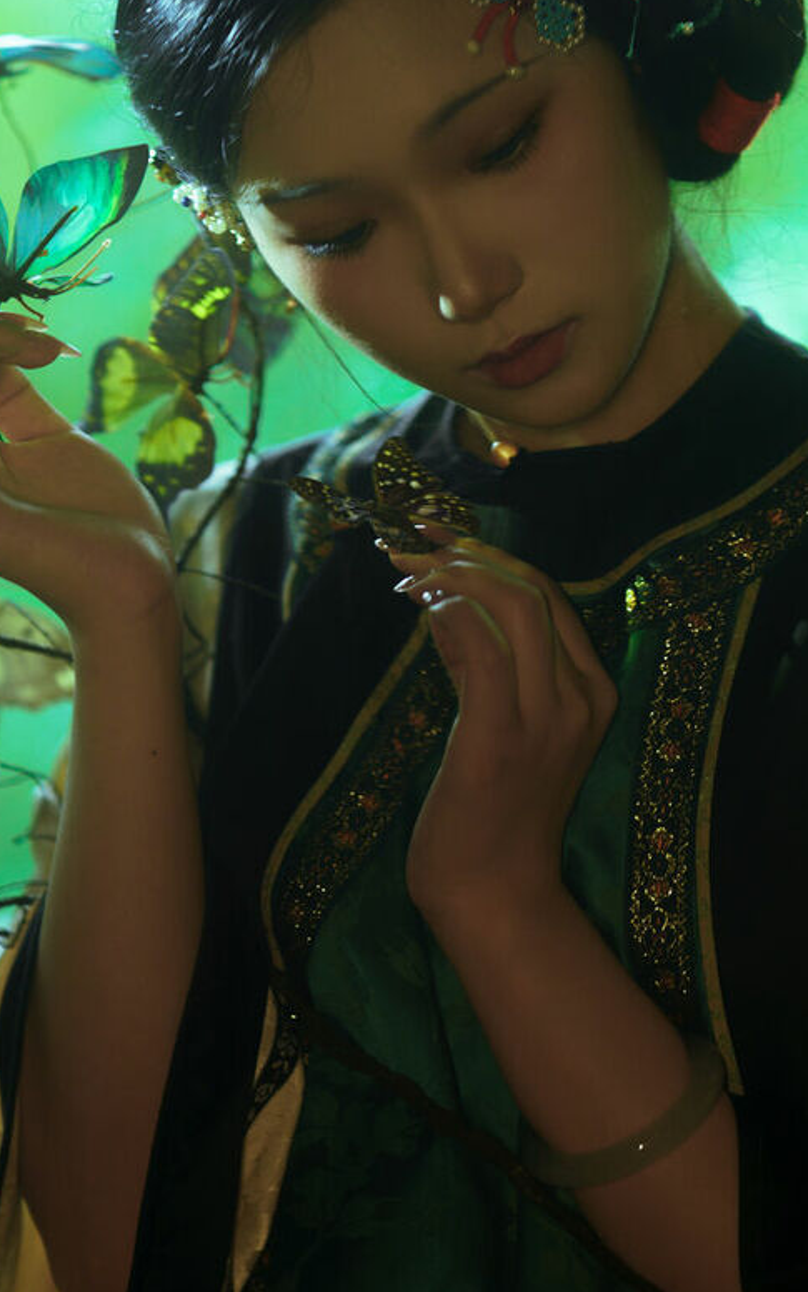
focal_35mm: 176
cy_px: 676
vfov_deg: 11.9
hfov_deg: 7.5
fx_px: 6195
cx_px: 556
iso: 200
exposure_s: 1/200
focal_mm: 85
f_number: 1.4
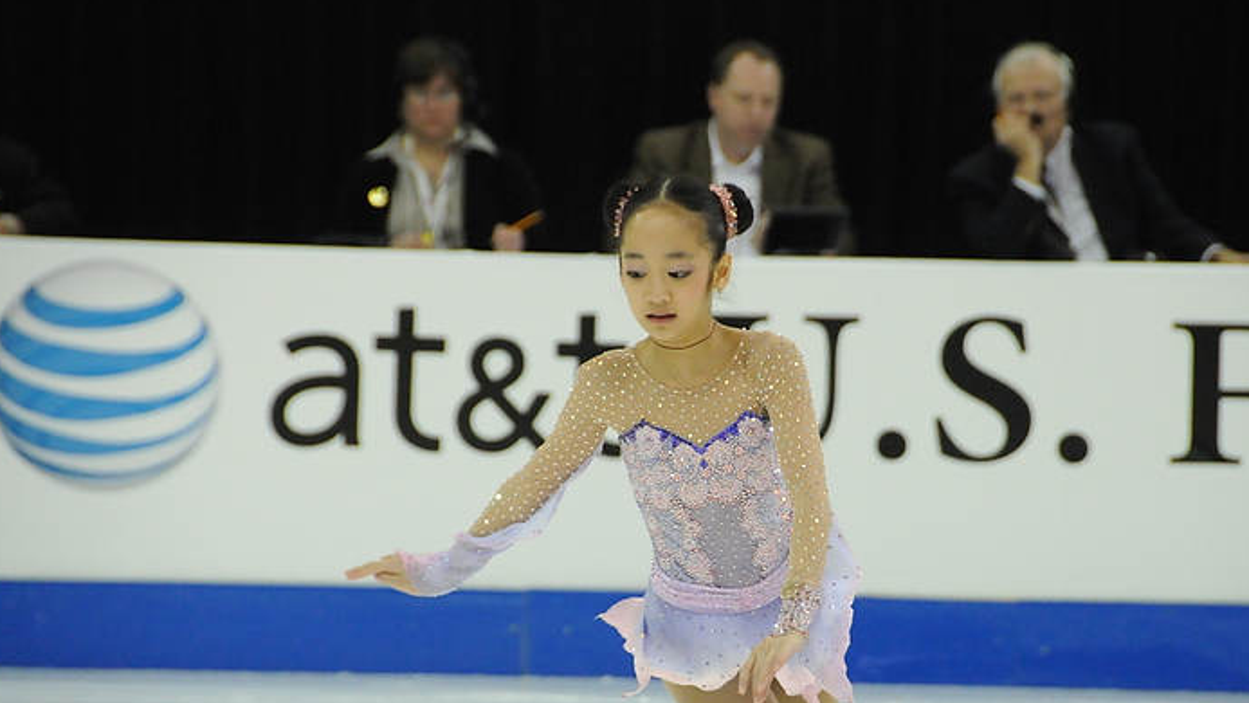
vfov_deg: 3.9
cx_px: 694
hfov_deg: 7.0
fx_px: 10202
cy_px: 439
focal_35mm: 308
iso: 3200
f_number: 5.6
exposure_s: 1/640
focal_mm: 170
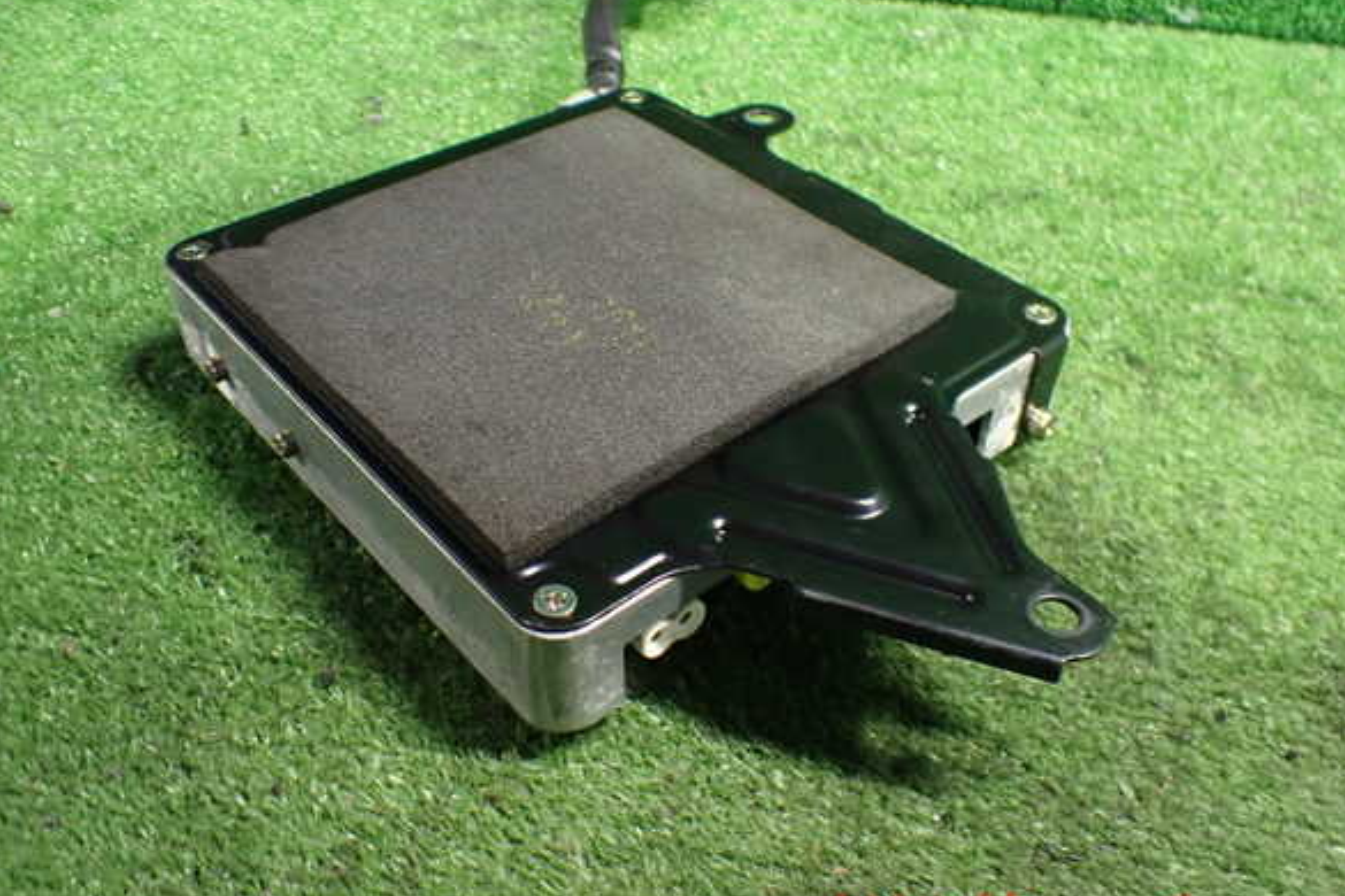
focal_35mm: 32
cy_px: 430
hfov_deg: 58.7
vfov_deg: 41.1
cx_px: 667
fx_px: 1195
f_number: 2.3
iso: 1000
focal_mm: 5.4
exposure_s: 1/30
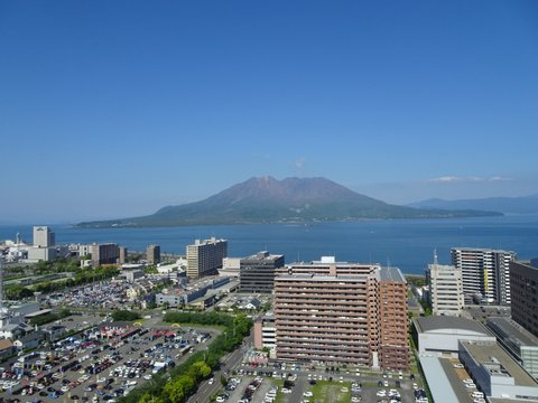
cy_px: 202
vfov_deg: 56.8
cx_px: 269
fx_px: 373
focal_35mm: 24
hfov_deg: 71.6
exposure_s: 1/1000
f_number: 3.5
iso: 80
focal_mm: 4.1
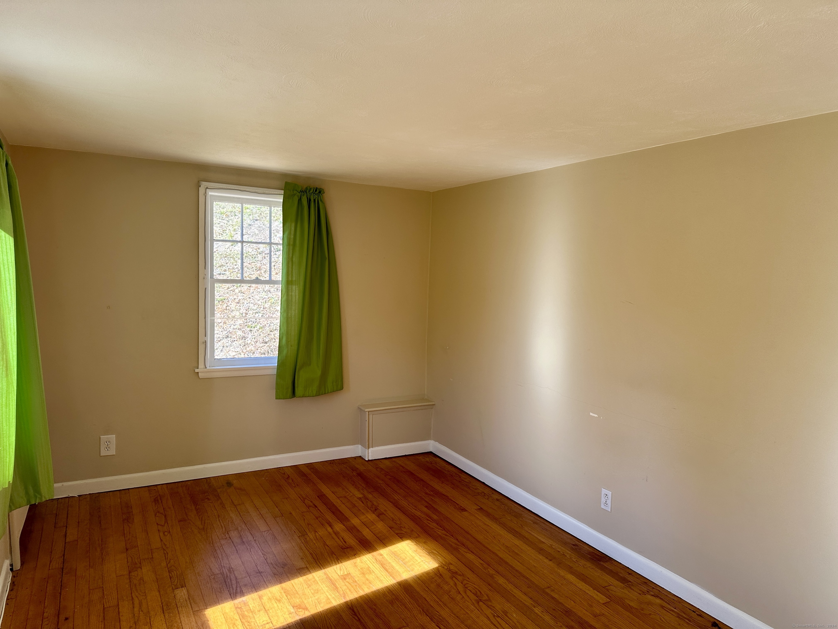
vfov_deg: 56.8
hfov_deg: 71.6
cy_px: 314
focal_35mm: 24
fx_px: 581
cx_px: 419
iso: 80
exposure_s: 1/173
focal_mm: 6.86
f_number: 1.78
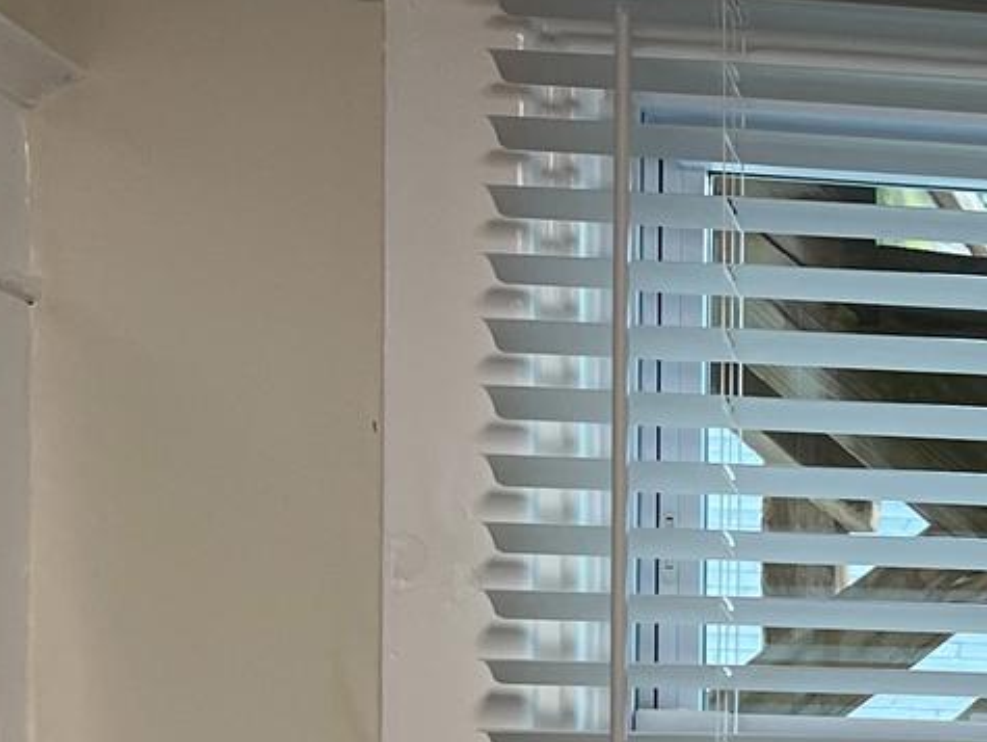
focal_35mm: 112
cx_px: 2003
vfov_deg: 12.6
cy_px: 1077
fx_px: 3196
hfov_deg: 14.4
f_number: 1.6
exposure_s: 1/120
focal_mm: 5.1
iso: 80
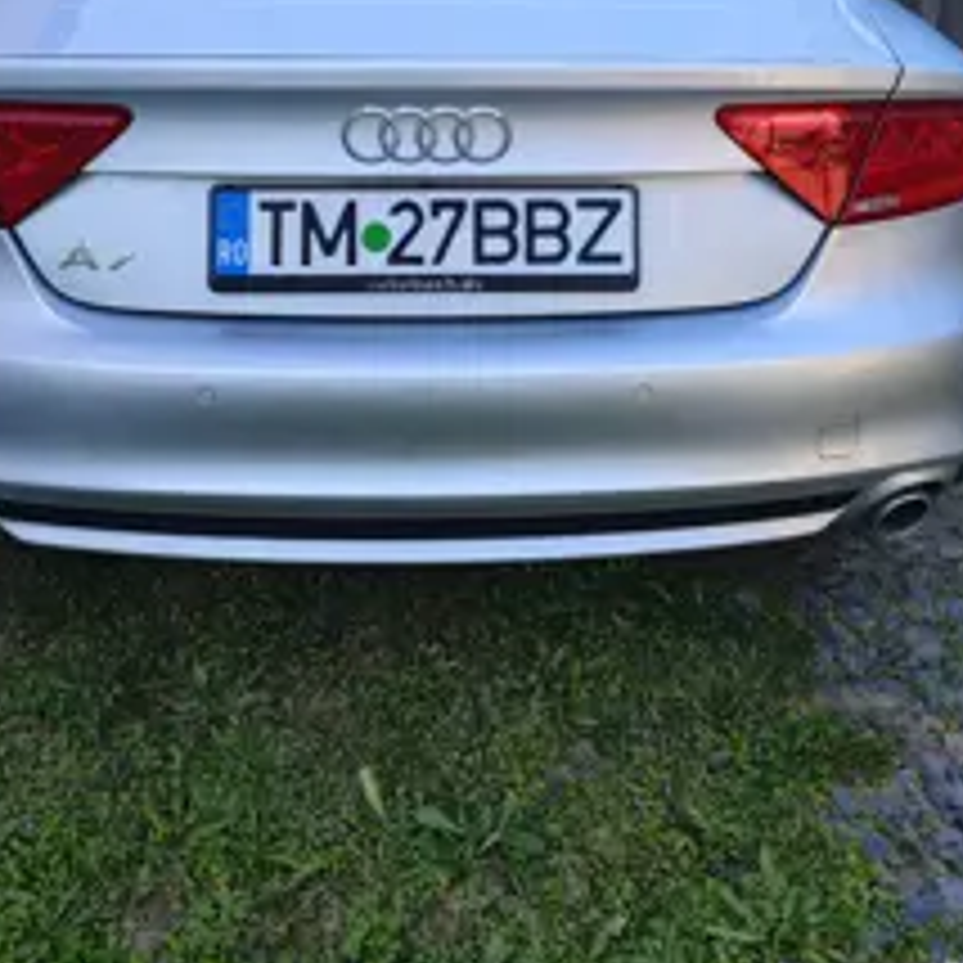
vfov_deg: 40.4
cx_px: 410
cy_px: 86
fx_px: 1196
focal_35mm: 38
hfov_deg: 43.7
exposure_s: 1/120
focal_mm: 8.7
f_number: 1.9
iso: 50
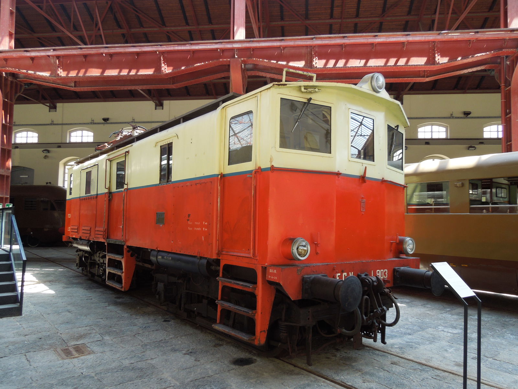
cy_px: 194
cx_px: 259
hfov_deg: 69.4
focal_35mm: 25
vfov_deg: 54.9
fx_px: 374
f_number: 3.3
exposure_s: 1/40
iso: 100
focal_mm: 4.5
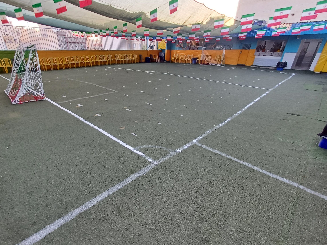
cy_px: 135
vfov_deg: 71.4
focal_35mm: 18
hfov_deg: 87.5
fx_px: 170
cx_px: 146
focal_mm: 1.64
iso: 64
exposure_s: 1/50
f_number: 2.2
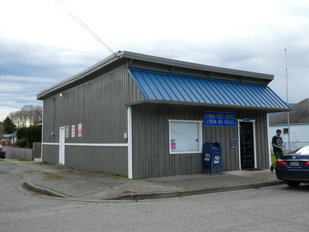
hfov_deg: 52.6
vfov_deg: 40.7
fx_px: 312
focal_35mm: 35
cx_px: 154
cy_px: 116
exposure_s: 1/200
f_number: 3.7
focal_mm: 6.3
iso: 80
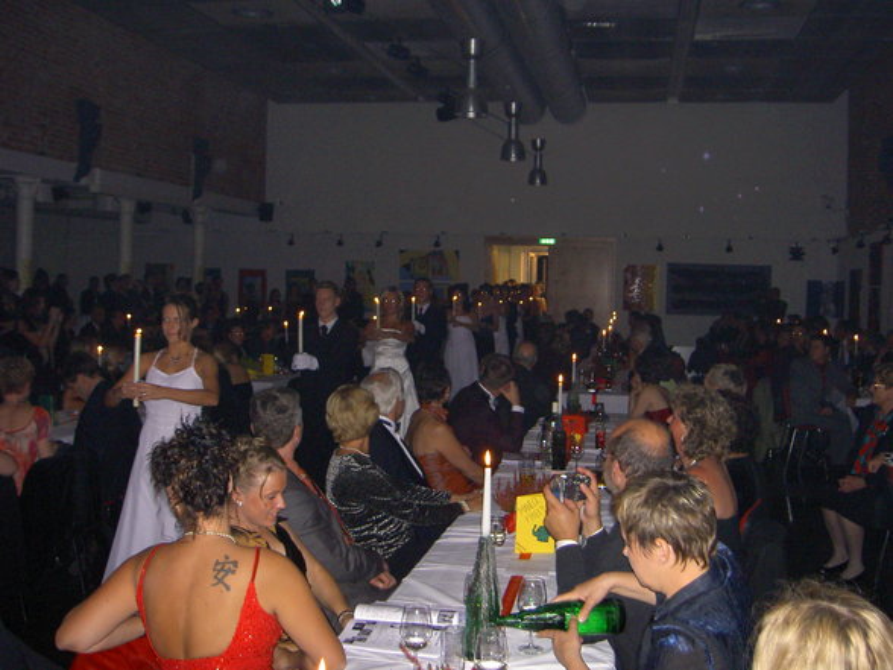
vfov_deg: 36.8
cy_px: 335
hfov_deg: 47.9
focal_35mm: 39
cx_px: 446
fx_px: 1006
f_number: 2.8
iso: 100
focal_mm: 8
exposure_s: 1/60
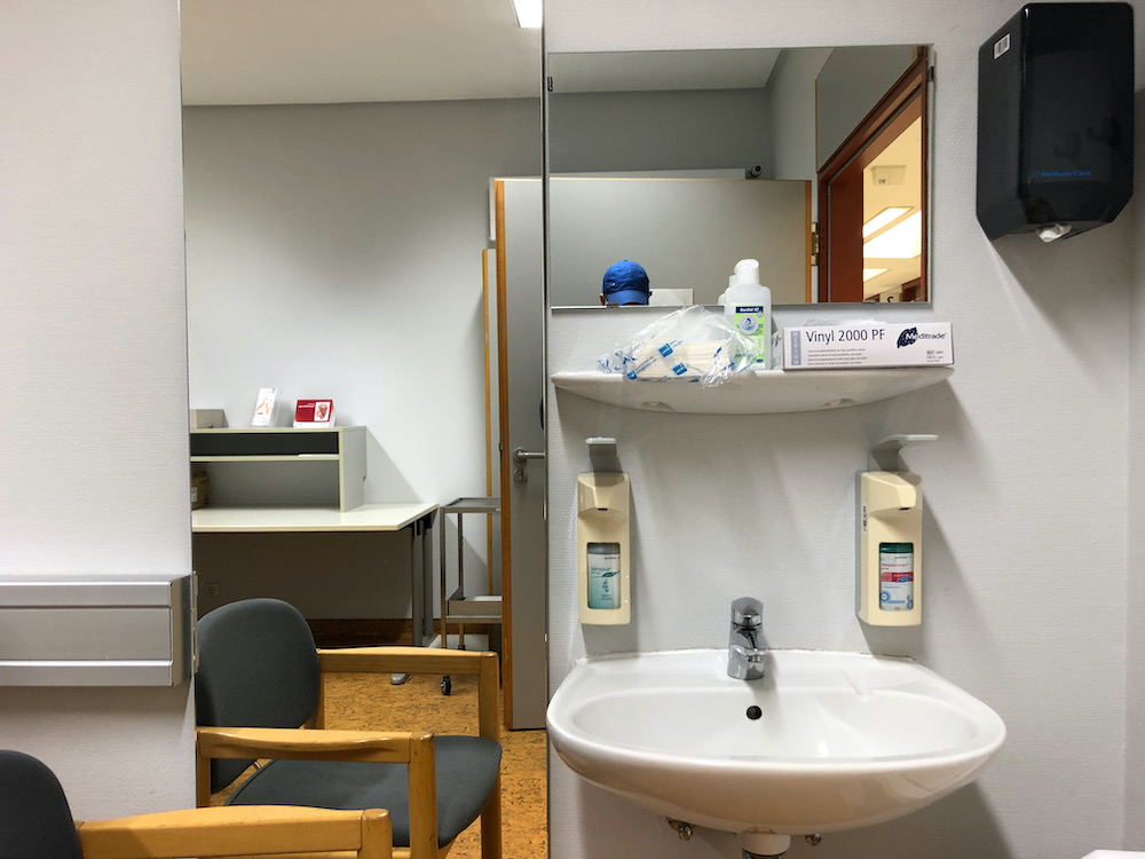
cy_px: 430
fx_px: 926
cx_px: 572
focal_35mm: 28
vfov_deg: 49.7
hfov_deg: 63.4
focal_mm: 4
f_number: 1.8
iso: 40
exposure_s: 1/20
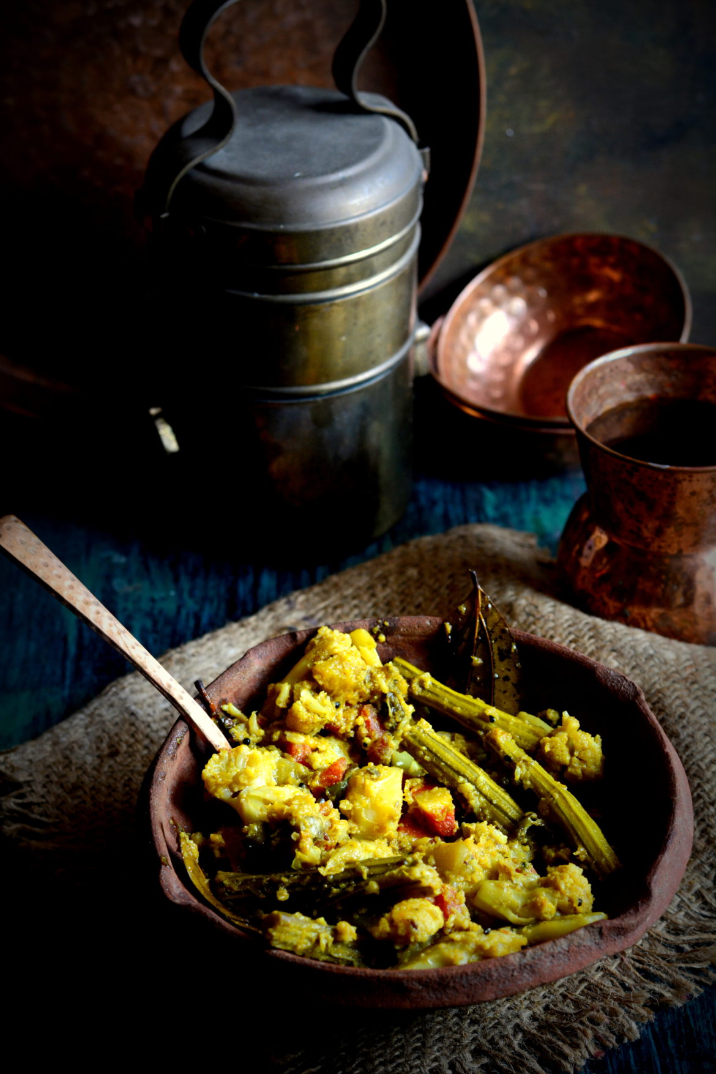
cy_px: 537
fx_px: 2237
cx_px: 358
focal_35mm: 75
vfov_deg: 27.0
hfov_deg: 18.2
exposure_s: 1/80
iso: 400
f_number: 4.5
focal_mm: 50
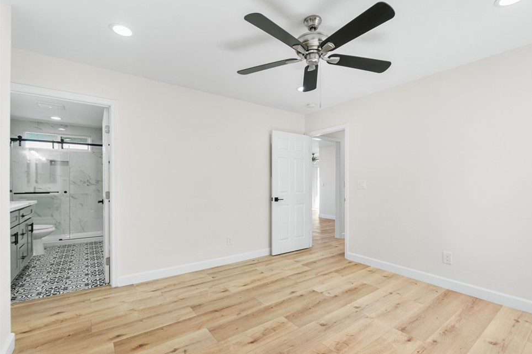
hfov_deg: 96.6
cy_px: 184
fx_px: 236
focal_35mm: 16
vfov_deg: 73.7
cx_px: 283
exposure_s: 1/10
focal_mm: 10
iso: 100
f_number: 7.1
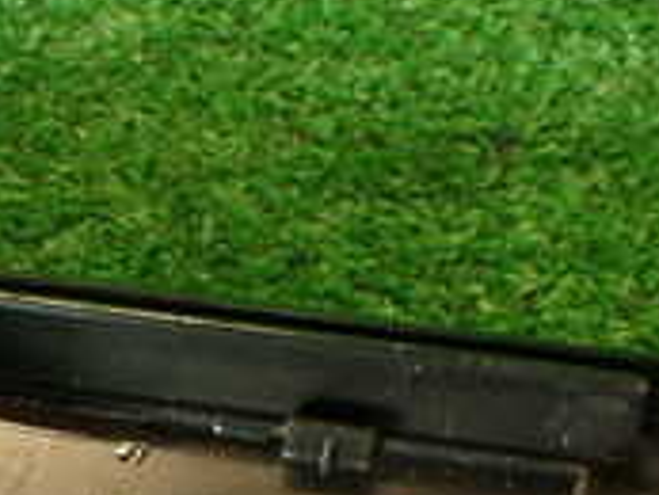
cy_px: 552
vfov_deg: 13.1
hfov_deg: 17.1
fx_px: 2115
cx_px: -88
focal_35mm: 111
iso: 200
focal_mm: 5.79
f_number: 2.4
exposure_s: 1/40
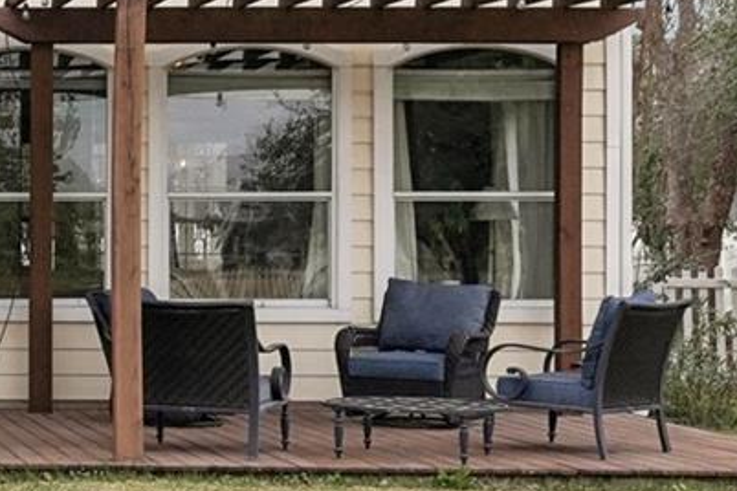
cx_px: -372
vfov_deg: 12.5
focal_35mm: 110
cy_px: 182
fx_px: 2243
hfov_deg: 16.9
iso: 800
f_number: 8
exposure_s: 1/1250
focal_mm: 21.5
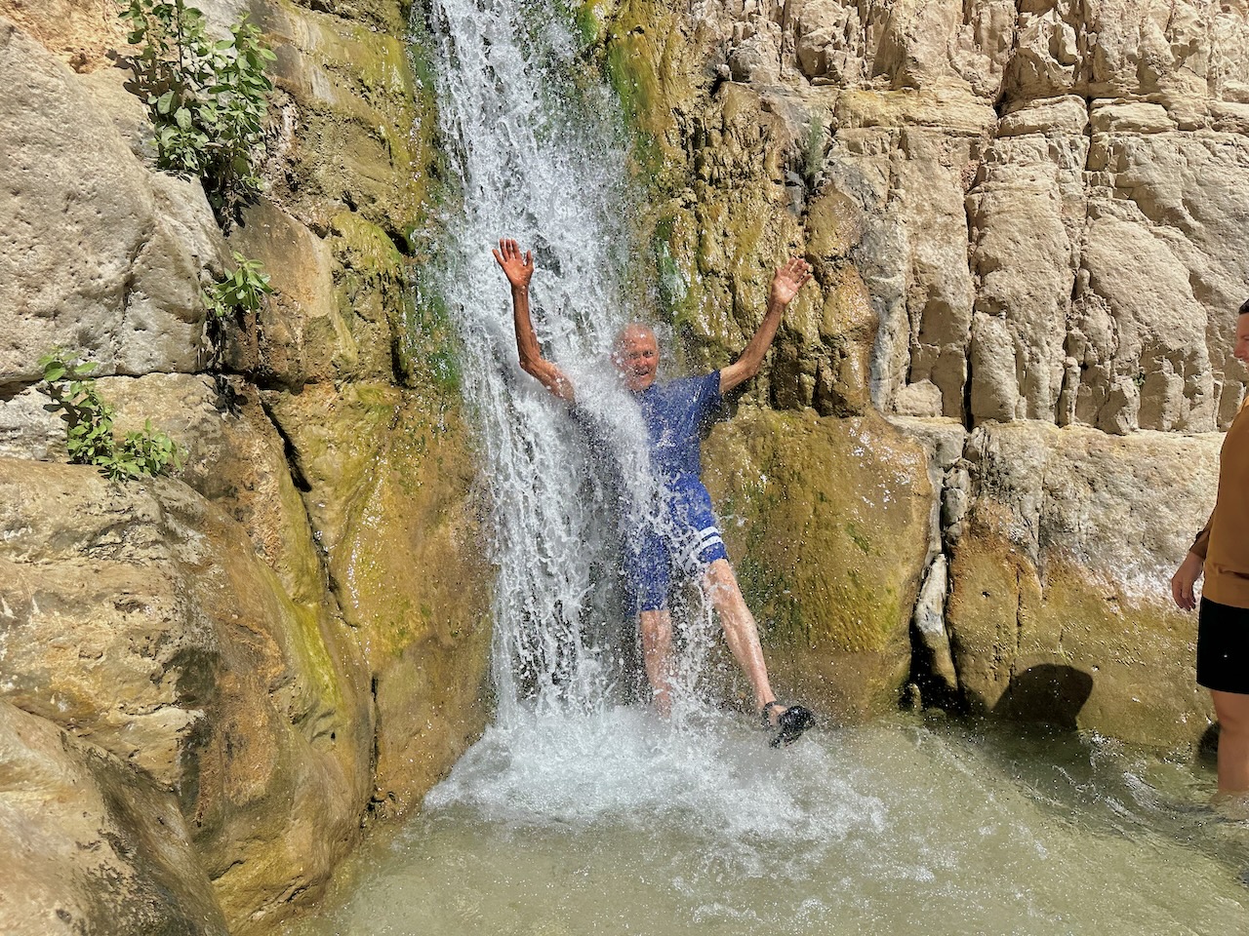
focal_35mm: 24
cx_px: 624
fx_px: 866
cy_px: 468
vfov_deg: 56.8
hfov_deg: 71.6
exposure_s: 1/7576
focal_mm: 6.86
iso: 80
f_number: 1.78
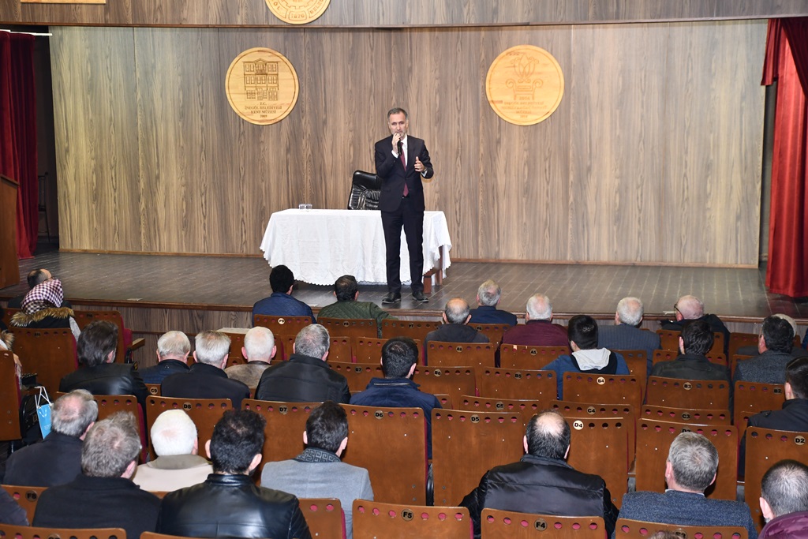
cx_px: 404
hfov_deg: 30.1
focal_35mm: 67
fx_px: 1504
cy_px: 270
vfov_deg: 20.3
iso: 900
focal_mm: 45
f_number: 4.5
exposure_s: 1/60
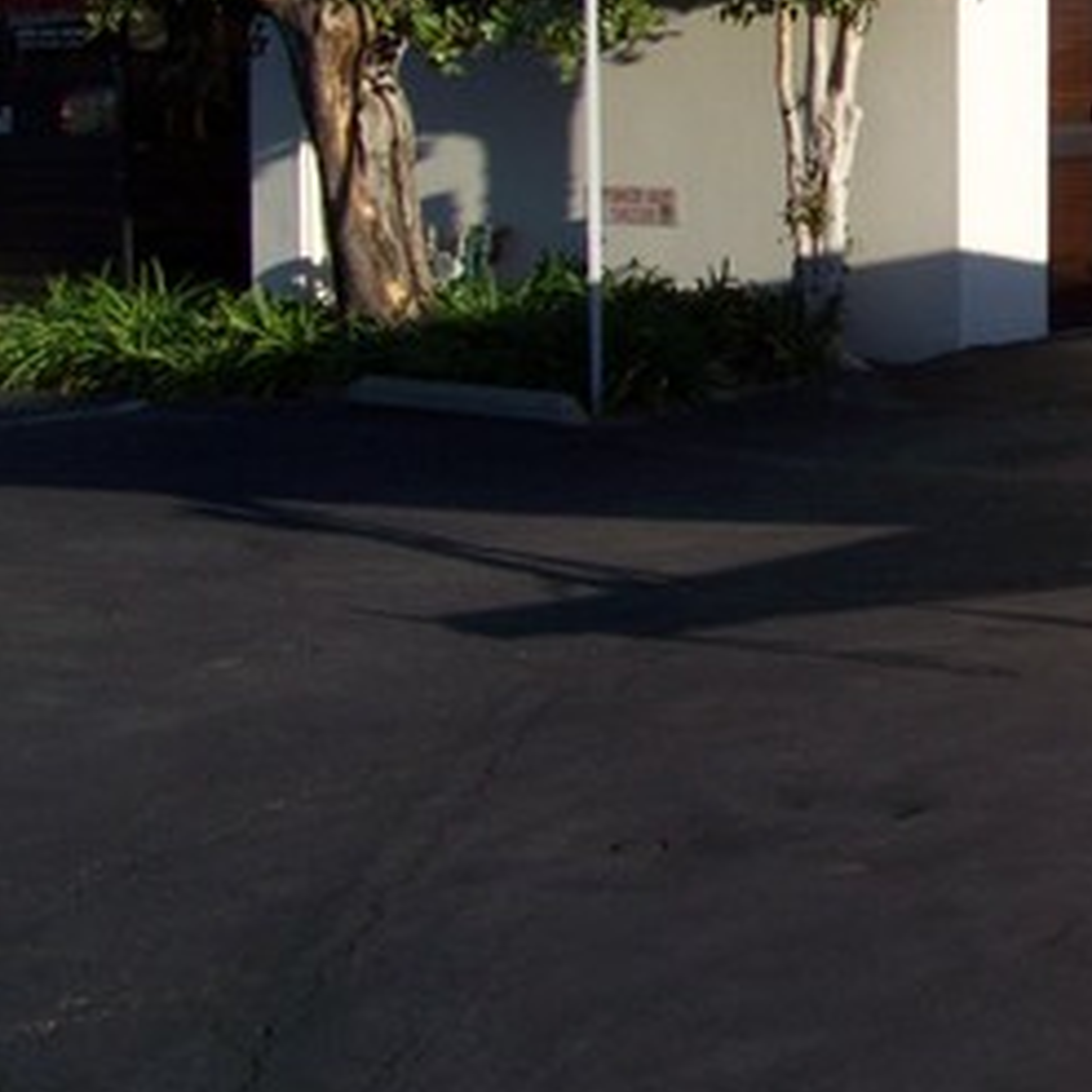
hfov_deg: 18.1
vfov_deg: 19.1
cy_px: 237
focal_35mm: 90
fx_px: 3212
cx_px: 1401
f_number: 4
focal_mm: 5.85
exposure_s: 1/500
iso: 72
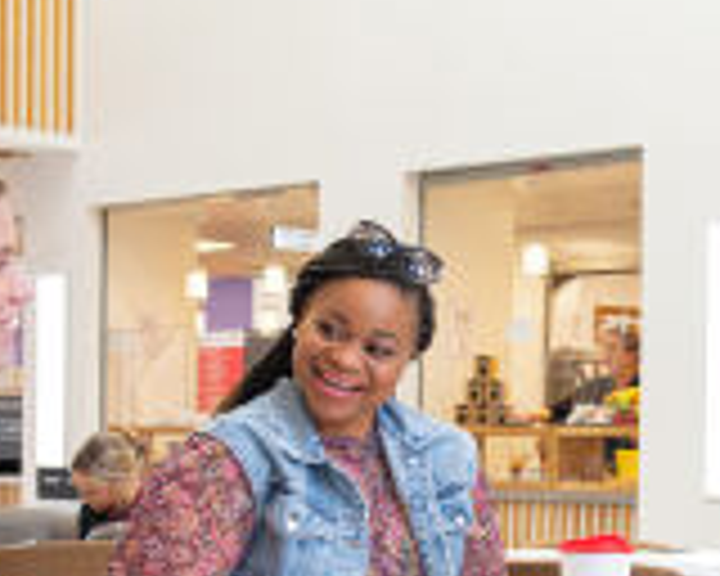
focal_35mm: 107
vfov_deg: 14.3
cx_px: 648
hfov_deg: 17.7
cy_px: 504
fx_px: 2280
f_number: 4
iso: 800
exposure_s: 1/100
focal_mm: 38
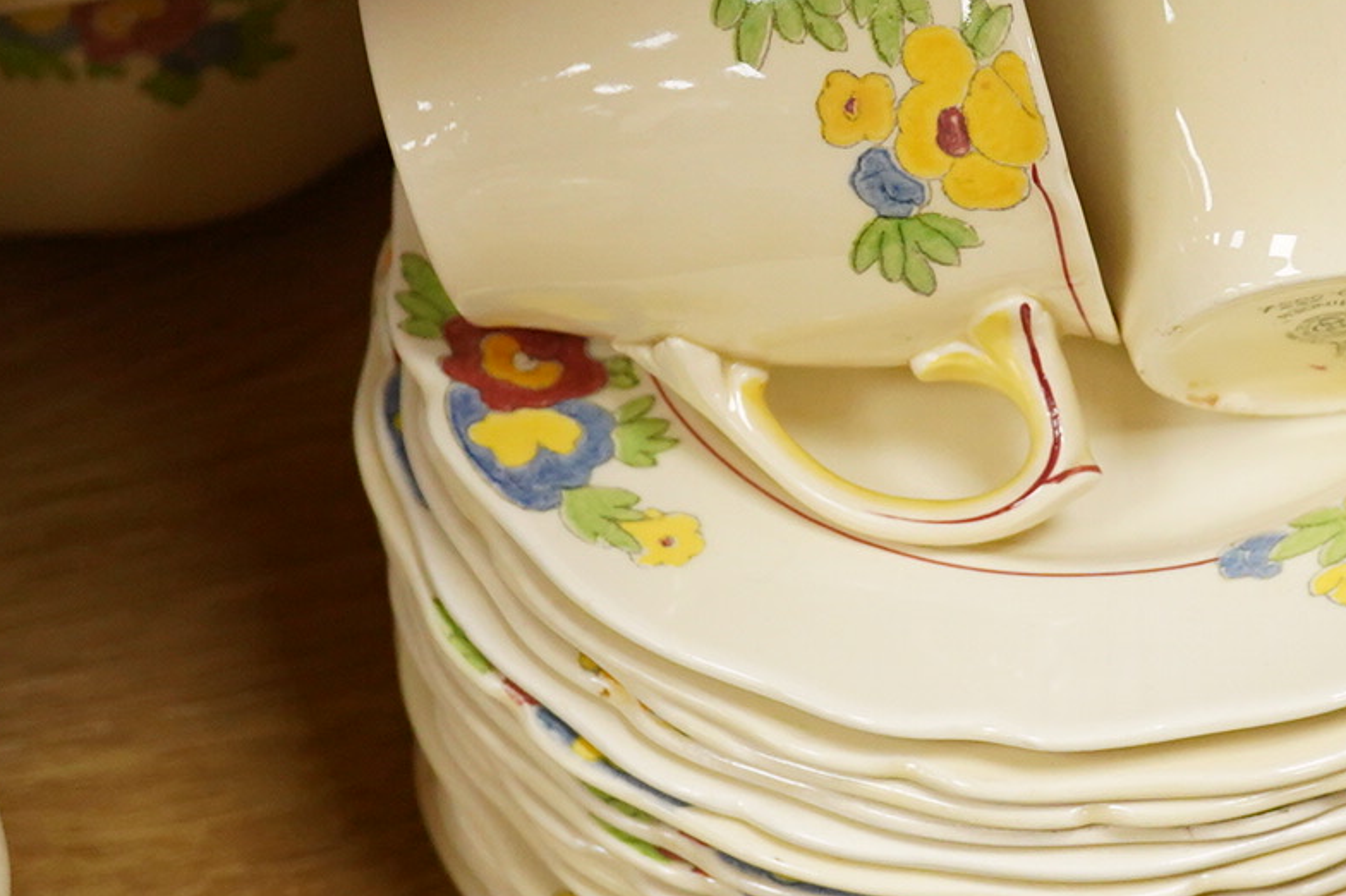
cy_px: 227
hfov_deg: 17.9
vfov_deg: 12.1
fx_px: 4223
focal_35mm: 113
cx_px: 1090
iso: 2500
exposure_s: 1/320
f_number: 6.3
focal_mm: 30
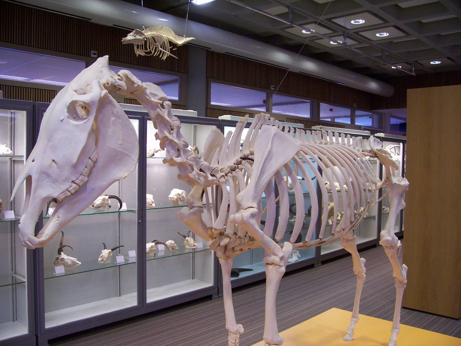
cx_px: 230
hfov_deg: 54.0
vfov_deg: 41.8
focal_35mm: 34
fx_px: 453
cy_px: 173
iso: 157
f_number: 2.7
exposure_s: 1/32
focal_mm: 5.6
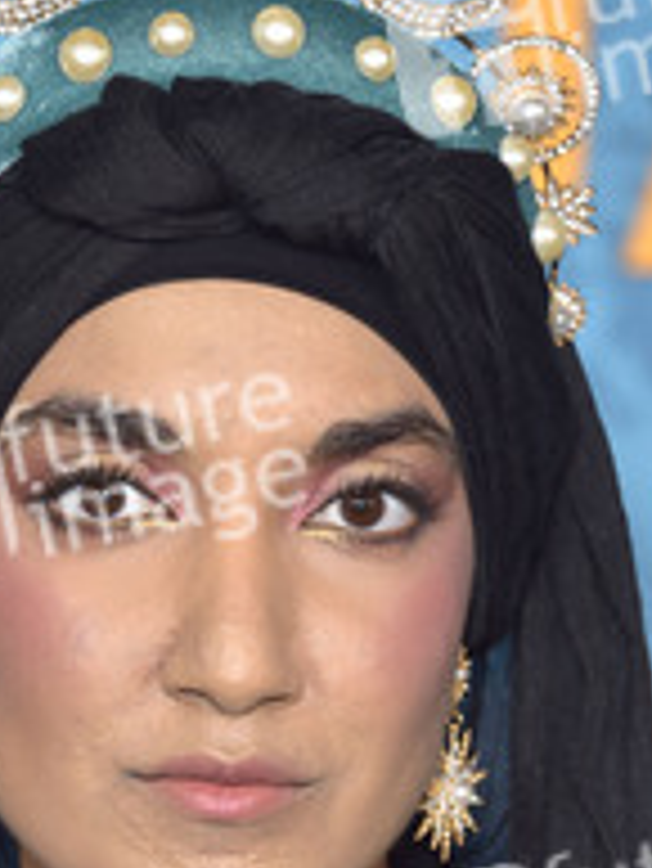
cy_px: 706
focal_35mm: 379
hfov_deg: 3.9
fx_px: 9508
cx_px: 209
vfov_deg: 5.2
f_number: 6.3
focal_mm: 190
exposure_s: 1/200
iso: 640
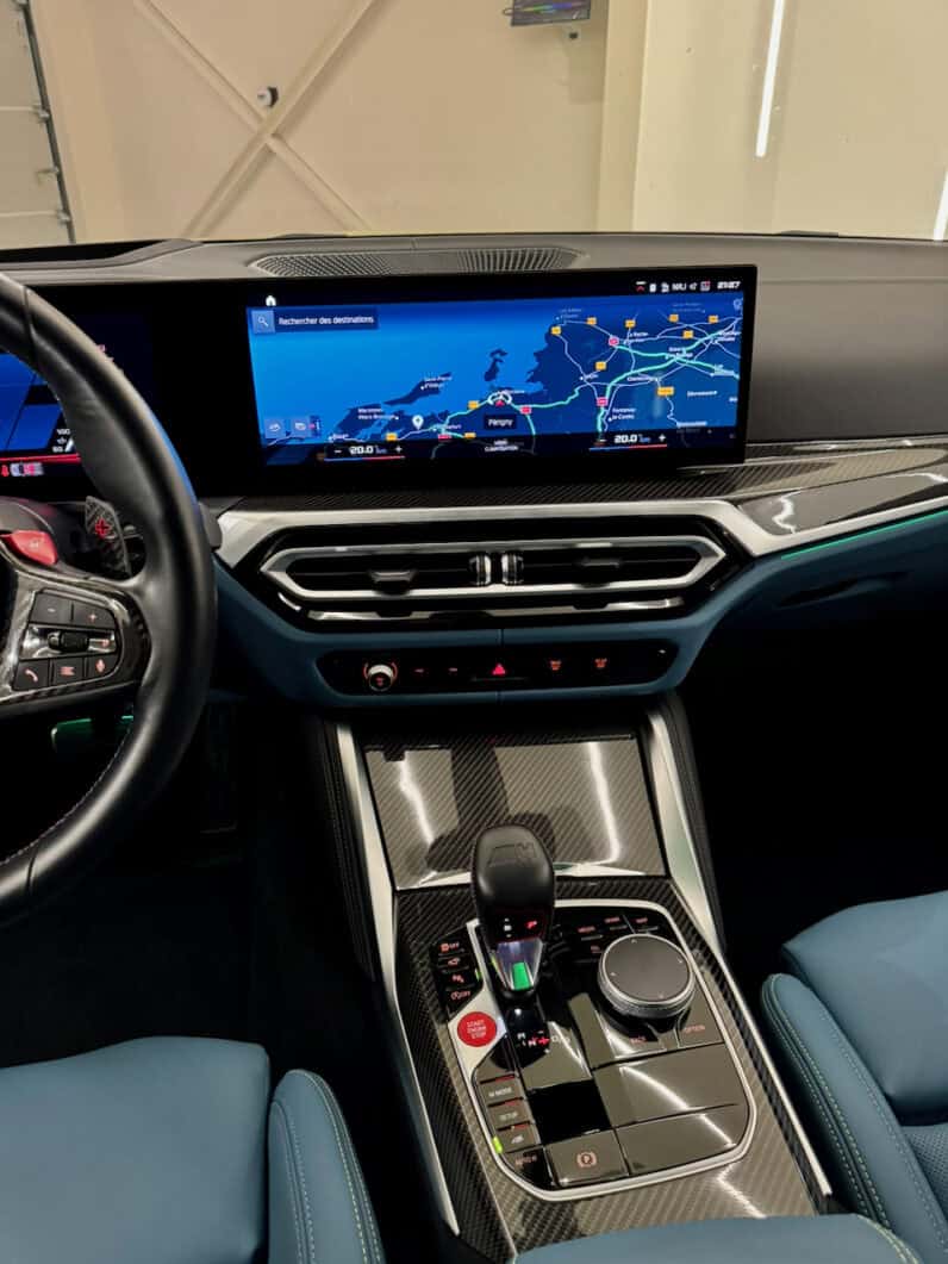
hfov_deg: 56.8
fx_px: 876
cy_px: 632
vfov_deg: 71.6
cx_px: 474
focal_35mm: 24
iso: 640
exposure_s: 1/53
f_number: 1.8
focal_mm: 6.8
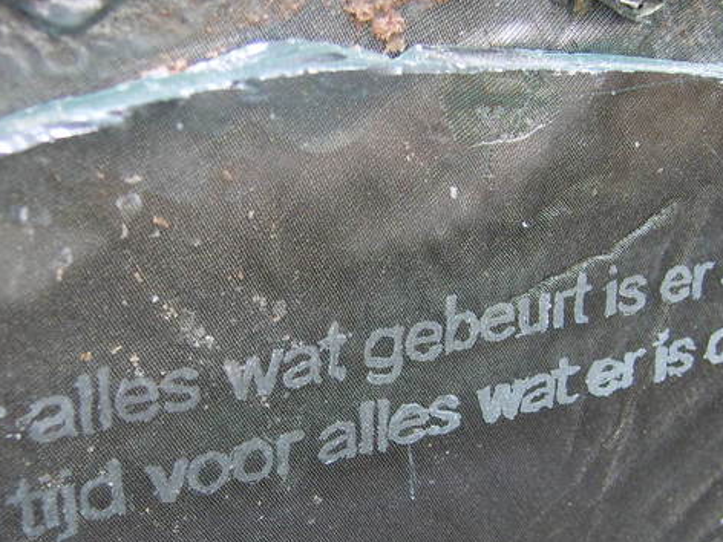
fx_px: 1232
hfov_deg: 32.7
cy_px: 320
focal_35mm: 59
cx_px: 341
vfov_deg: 24.8
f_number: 2.8
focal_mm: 7.8
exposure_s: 1/6
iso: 100
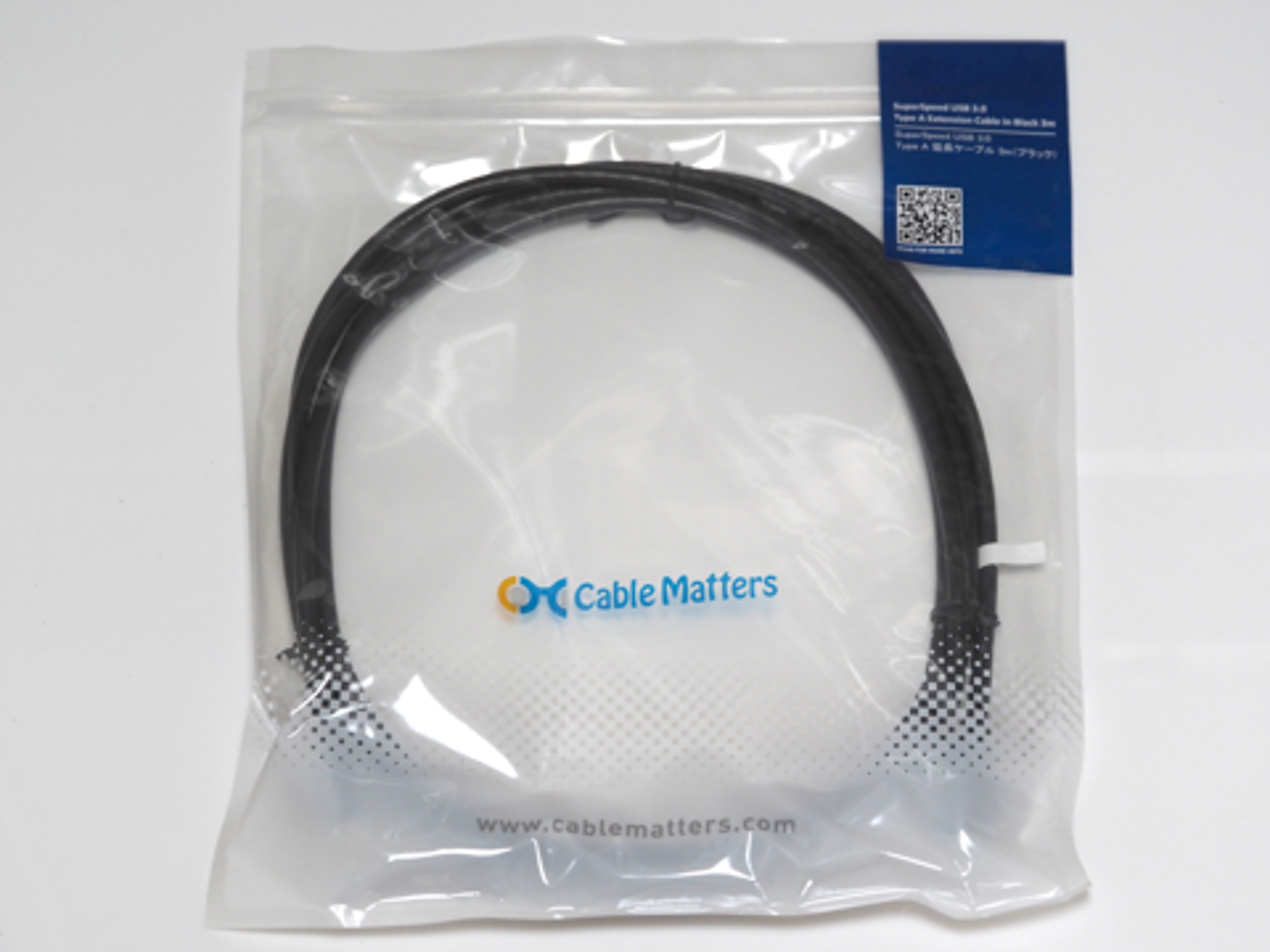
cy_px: 476
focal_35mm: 120
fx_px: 4403
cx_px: 635
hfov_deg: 16.4
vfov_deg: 12.3
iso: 640
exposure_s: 1/125
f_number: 4
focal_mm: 60
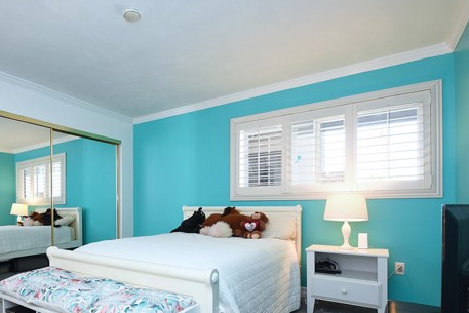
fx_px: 274
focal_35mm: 21
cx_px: 149
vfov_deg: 58.1
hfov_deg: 78.0
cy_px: 210
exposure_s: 1/30
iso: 800
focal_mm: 10
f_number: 8
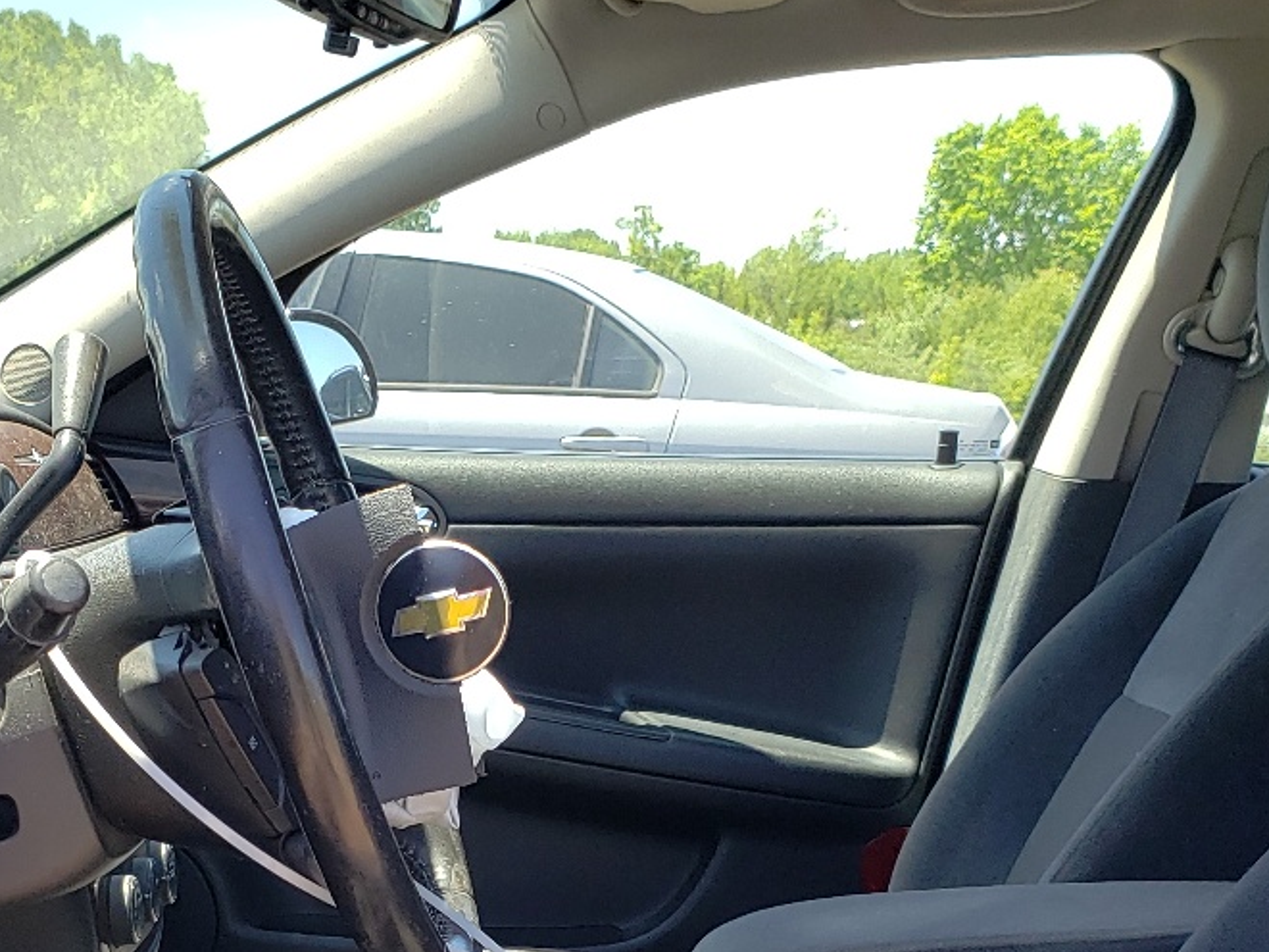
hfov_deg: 30.6
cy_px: 946
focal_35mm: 63
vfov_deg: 22.4
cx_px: 477
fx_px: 2310
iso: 50
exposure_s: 1/476
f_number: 1.5
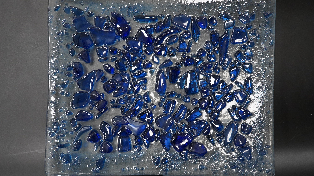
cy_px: 86
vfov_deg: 24.9
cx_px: 160
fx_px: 400
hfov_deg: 42.9
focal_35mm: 48
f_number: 4.5
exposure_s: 1/200
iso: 2500
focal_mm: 30
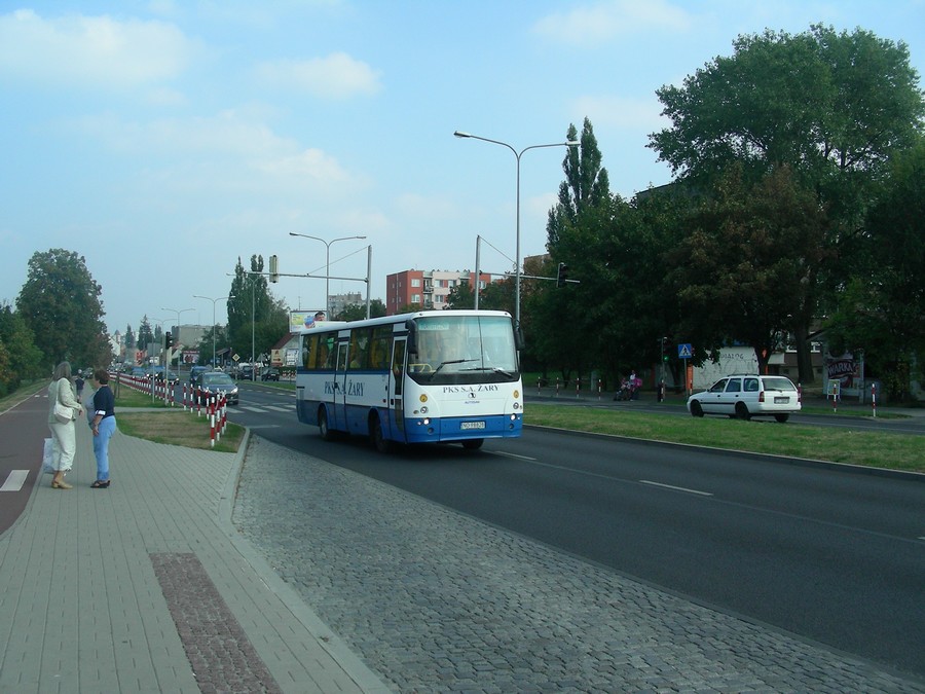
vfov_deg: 37.7
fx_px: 1015
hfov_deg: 49.0
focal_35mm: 38
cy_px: 347
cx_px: 462
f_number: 4
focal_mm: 6.3
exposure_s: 1/524
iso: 50
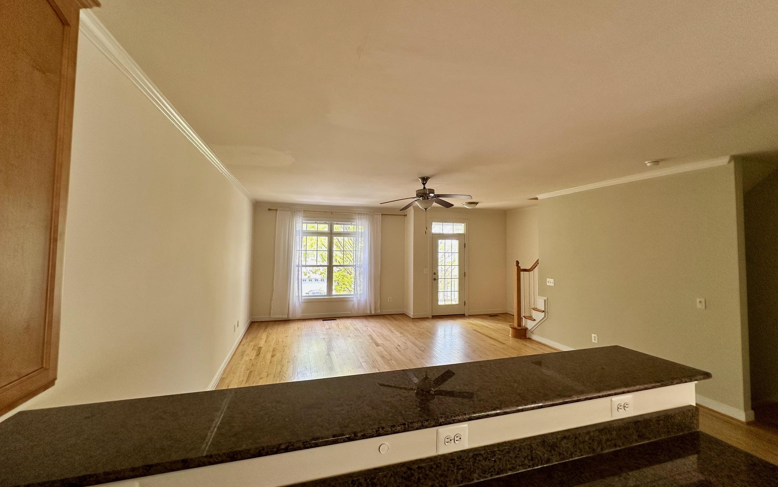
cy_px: 233
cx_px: 389
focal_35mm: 15
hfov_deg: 101.5
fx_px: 318
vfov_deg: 74.8
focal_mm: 2.22
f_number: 2.2
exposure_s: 1/99
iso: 125
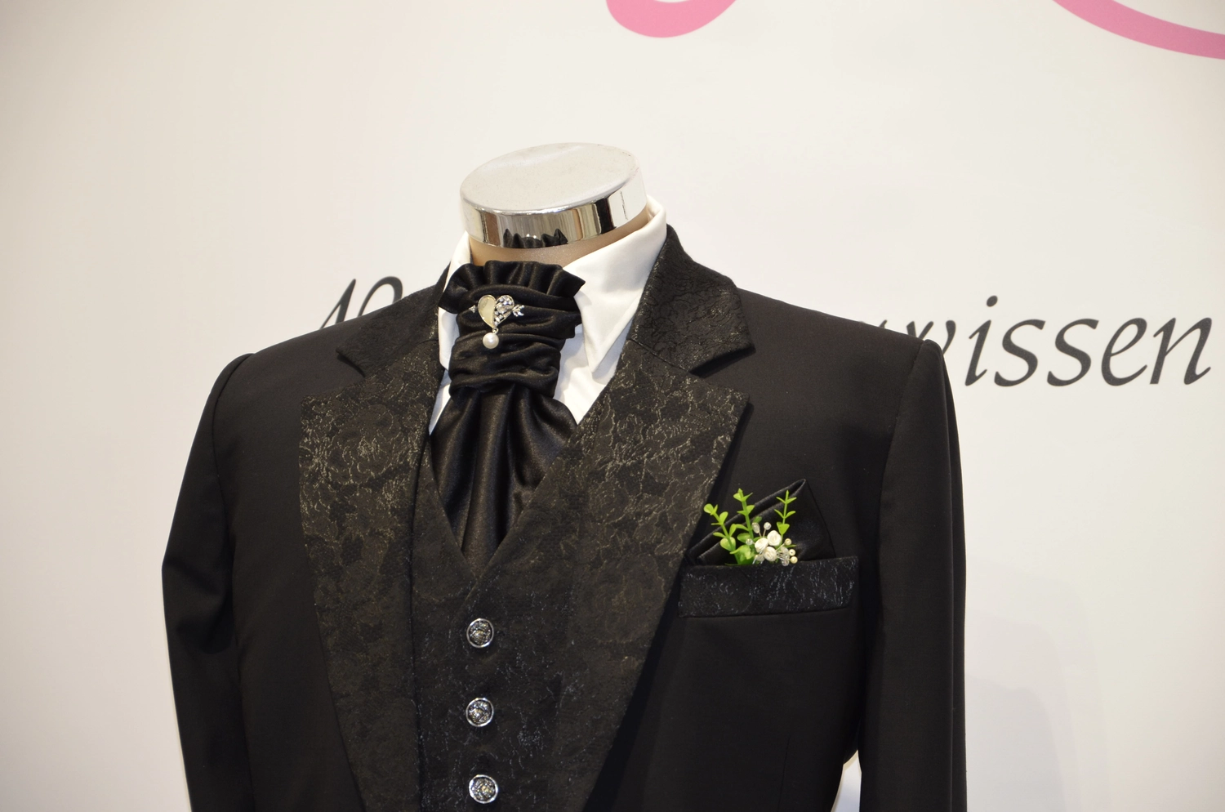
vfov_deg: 8.7
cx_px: 612
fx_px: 5349
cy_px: 406
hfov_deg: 13.1
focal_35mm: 158
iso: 450
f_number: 5.6
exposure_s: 1/60
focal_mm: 105
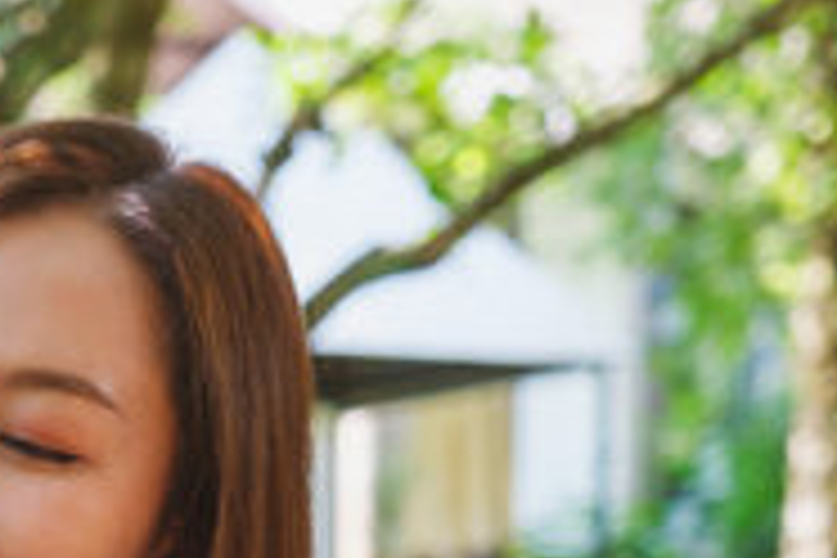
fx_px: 4278
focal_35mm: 184
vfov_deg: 7.3
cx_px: -166
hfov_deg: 11.0
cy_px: 904
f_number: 2.8
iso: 160
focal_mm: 37.6
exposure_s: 1/110
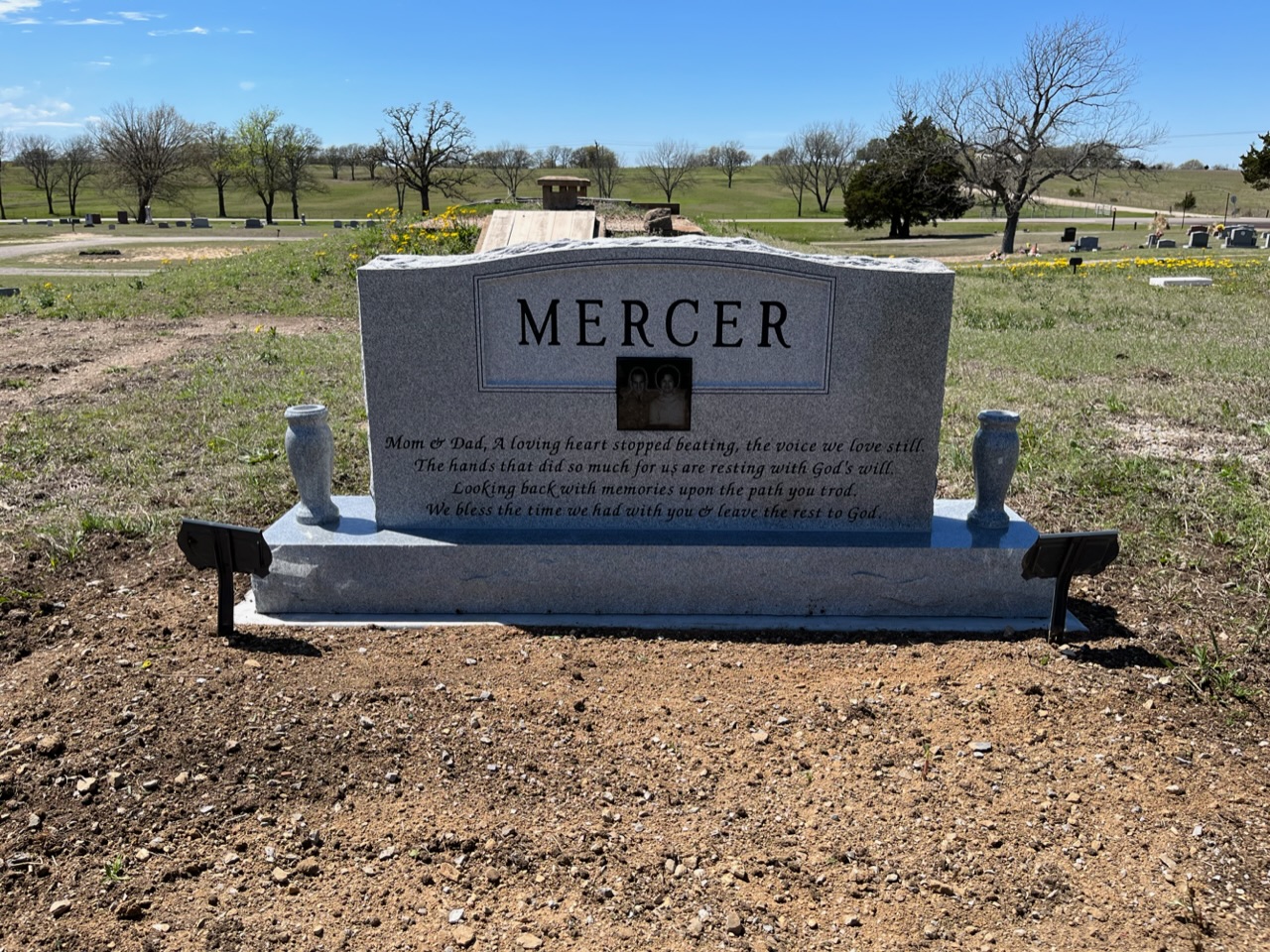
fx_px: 954
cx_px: 635
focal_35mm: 26
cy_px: 476
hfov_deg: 67.3
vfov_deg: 53.1
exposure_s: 1/2825
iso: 50
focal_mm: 5.1
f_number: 1.6
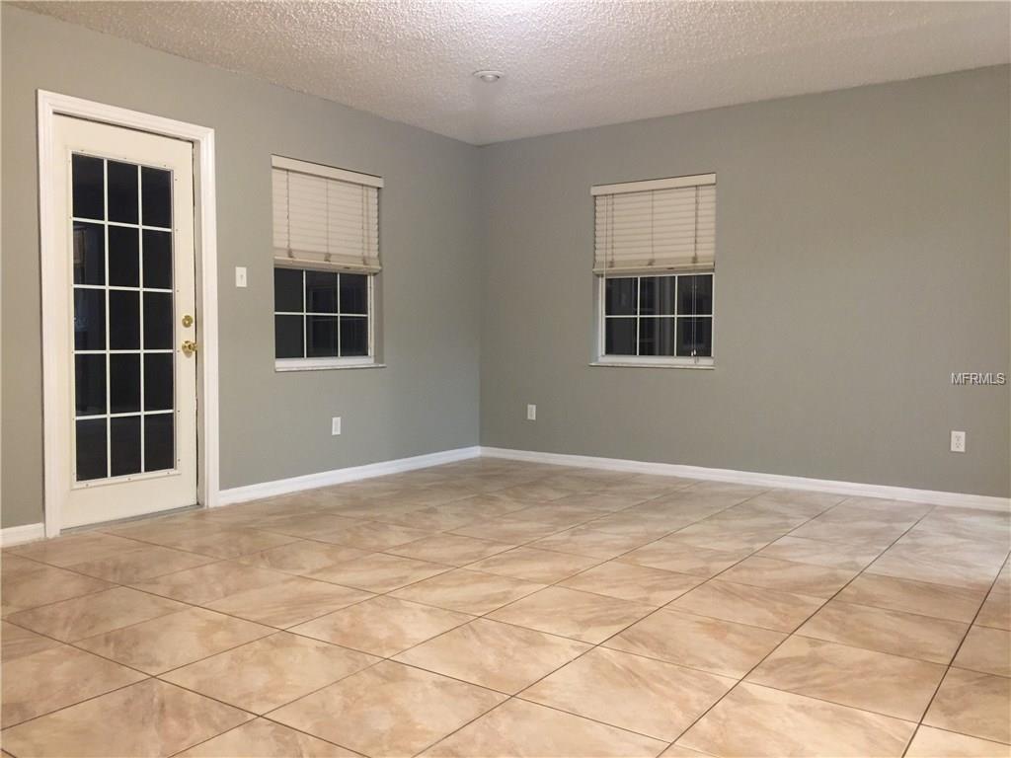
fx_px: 847
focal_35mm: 29
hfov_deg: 61.7
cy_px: 379
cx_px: 506
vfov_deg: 48.2
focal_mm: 4.15
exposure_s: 1/4
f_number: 2.2
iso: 64
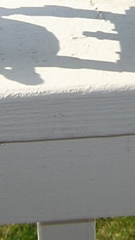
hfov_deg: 8.2
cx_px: 118
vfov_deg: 14.3
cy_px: -16
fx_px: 935
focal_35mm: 147
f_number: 5.6
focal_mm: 5.6
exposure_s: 1/211
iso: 100
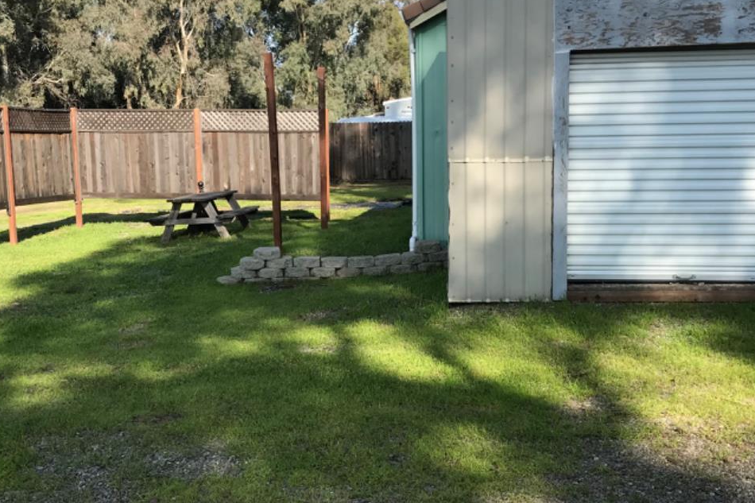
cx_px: 346
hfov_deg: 42.7
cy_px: 302
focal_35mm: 46
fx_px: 964
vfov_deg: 29.2
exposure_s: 1/1076
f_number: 1.8
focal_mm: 3.99
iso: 20
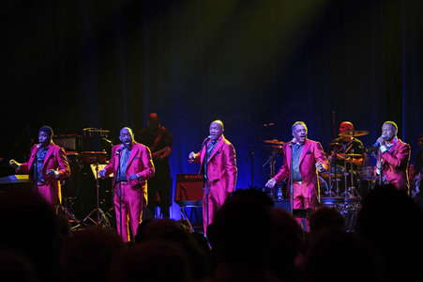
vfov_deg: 9.3
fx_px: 1726
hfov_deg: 14.0
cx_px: 212
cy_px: 141
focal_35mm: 147
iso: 1600
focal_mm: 147
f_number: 5.6
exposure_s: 1/160
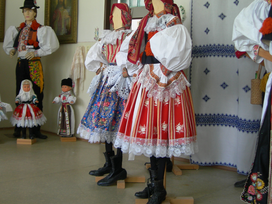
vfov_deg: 26.8
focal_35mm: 54
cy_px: 64
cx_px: 134
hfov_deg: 35.5
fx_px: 424
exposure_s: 1/6.8
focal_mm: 7.8
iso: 50
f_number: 2.8
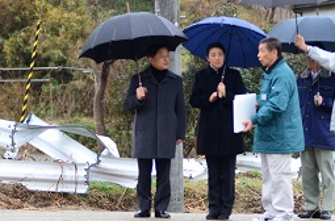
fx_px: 2531
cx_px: 223
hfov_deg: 7.6
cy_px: 71
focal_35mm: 273
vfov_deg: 5.0
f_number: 2.8
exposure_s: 1/160
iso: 200
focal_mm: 116
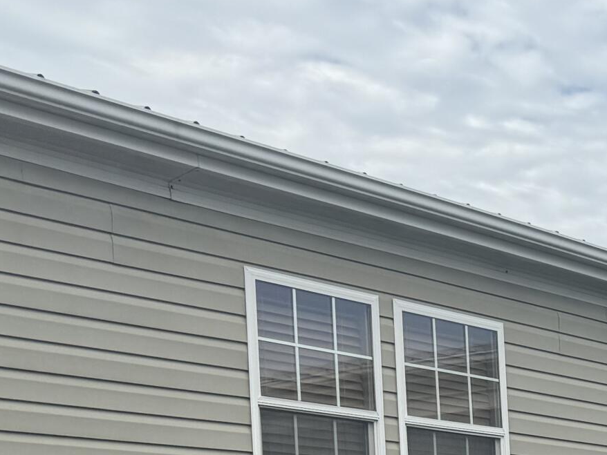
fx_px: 1438
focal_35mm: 82
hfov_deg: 20.4
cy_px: 658
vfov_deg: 16.6
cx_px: 913
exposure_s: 1/3802
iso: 80
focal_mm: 6.86
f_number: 1.78
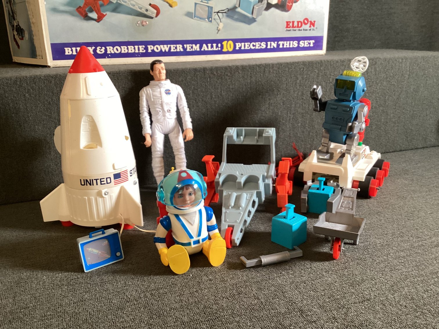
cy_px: 164
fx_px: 393
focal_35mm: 31
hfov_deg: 58.3
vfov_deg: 45.4
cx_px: 220
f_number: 2.4
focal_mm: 3.3
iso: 160
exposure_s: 1/60
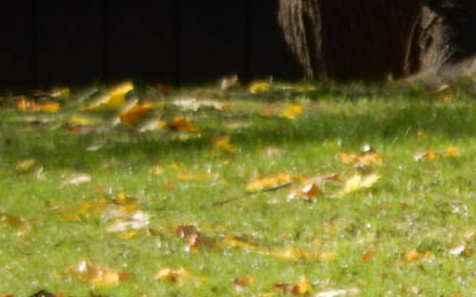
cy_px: 566
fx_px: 29222
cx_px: 638
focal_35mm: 2252
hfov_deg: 0.9
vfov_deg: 0.6
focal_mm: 99
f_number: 6.3
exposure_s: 1/160
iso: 125
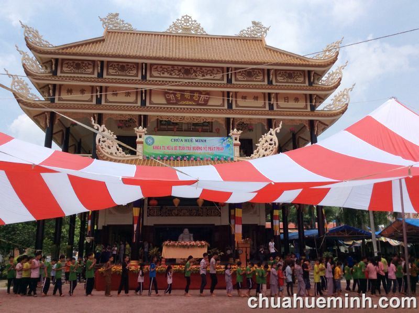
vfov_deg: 44.0
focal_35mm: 32
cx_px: 210
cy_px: 156
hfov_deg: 56.9
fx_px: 387
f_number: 2.4
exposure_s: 1/1908
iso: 32
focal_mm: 3.3
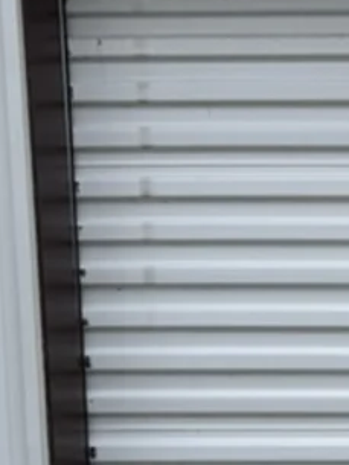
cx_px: 756
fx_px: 1411
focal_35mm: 105
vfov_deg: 18.2
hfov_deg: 12.1
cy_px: 469
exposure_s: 1/2174
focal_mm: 6.76
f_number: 1.78
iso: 80
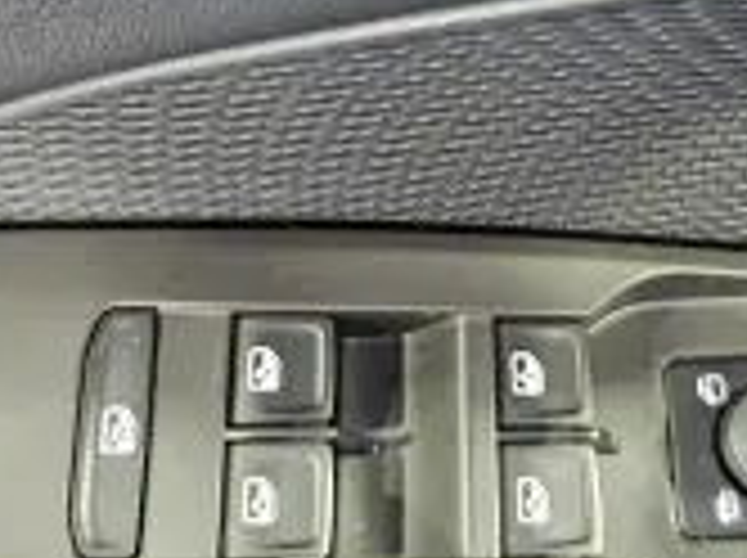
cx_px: 464
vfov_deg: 28.5
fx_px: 1077
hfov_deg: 38.0
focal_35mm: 50
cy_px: 117
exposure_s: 1/25
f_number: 1.7
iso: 640
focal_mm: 6.3
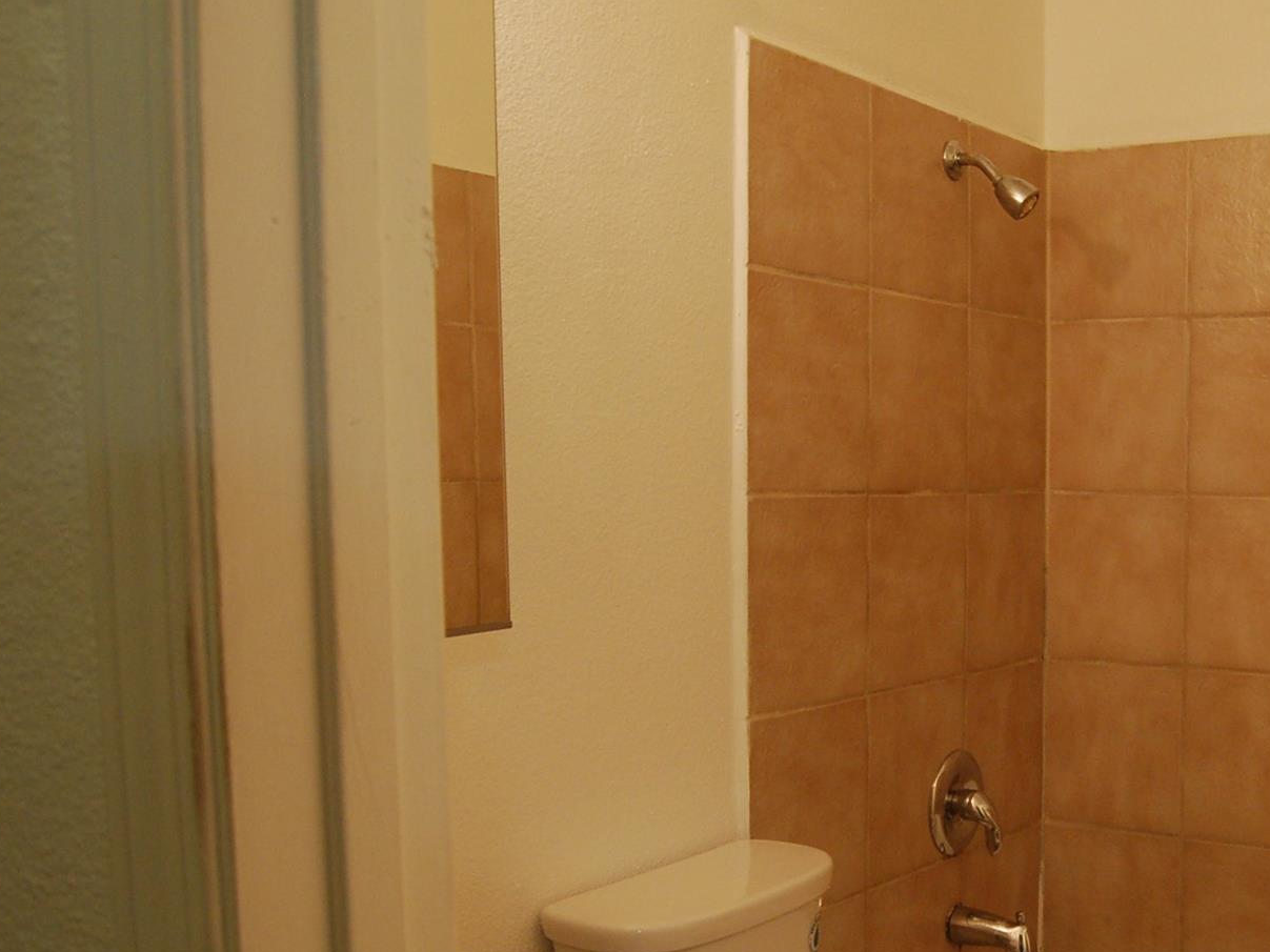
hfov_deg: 41.2
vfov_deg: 32.7
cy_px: 613
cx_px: 1011
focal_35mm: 44
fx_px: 1614
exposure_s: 1/25
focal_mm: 18
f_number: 7.1
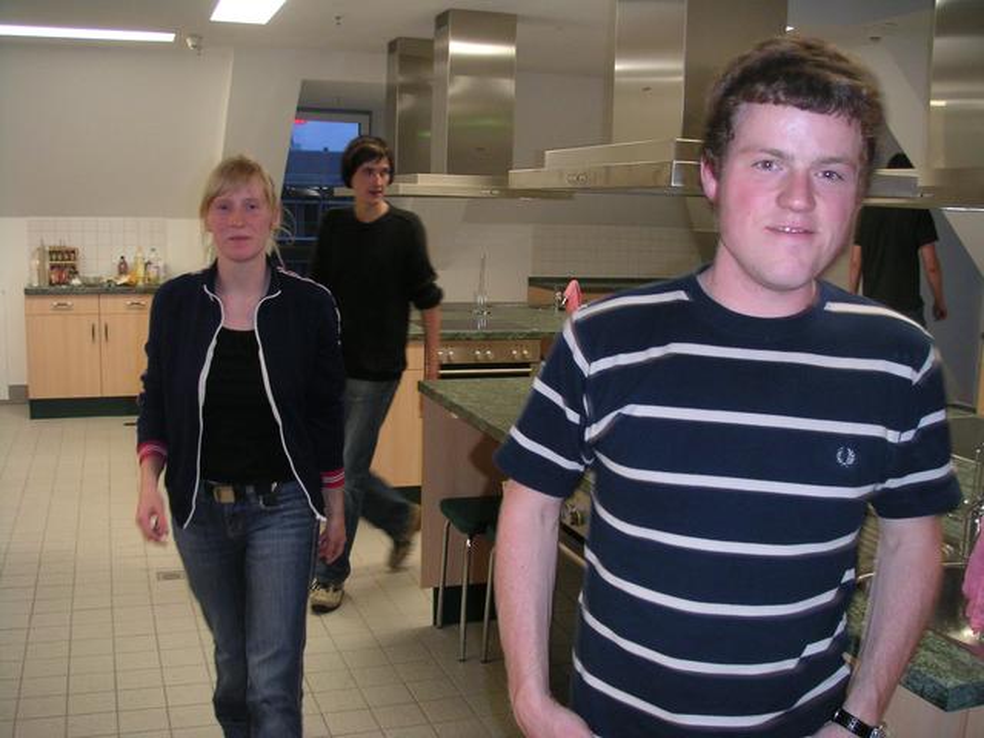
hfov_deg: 50.1
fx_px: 1052
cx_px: 492
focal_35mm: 37
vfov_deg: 38.7
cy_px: 369
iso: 160
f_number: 2.8
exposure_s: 1/45
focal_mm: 5.7
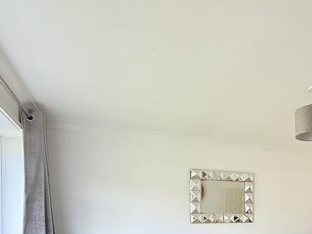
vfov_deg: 40.1
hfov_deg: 52.5
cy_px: 221
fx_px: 288
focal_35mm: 32
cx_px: 257
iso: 80
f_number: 2.2
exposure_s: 1/99
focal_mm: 2.22
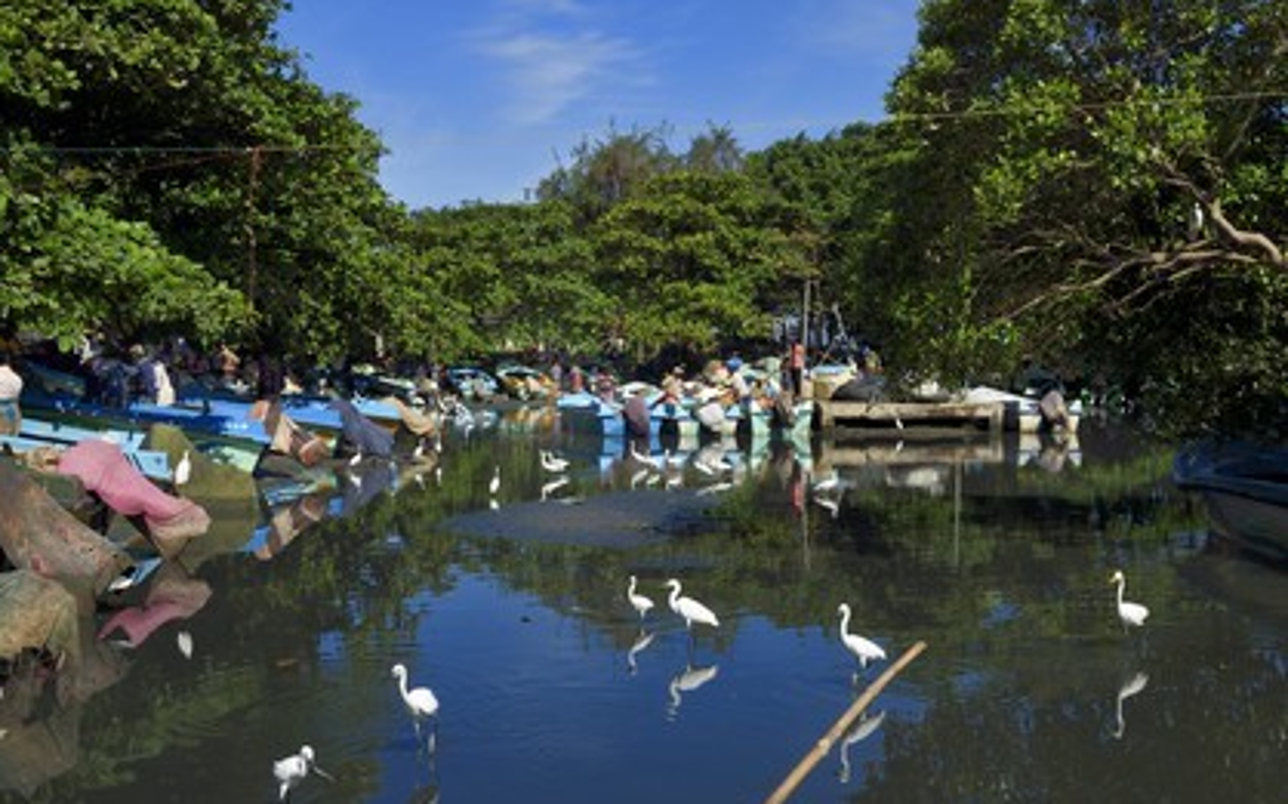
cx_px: 644
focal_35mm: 41
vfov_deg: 31.2
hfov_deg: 48.2
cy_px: 428
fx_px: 1439
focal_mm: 40
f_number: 18
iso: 200
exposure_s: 1/160
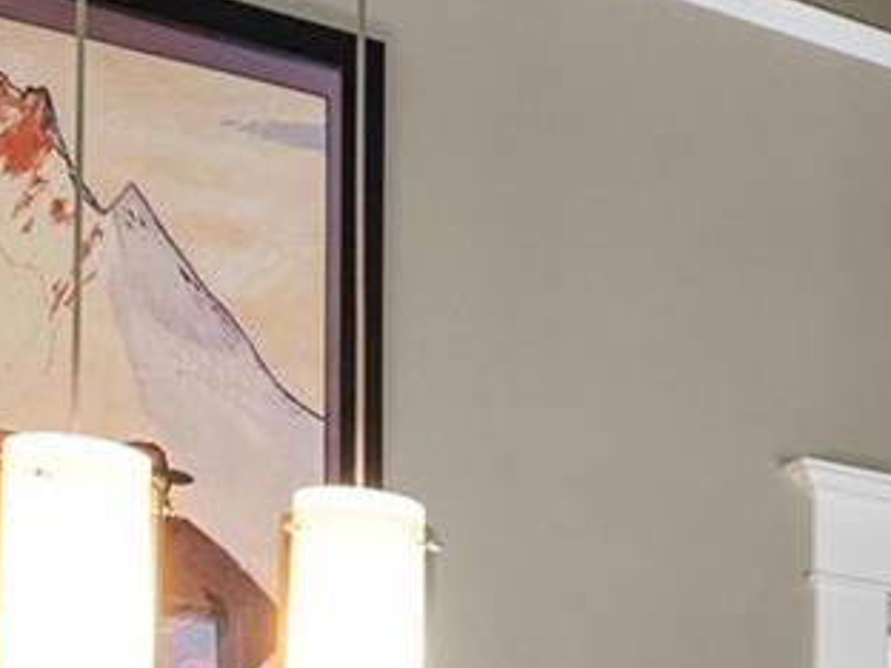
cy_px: 1039
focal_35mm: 79
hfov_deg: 21.3
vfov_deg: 16.7
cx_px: 1294
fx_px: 2033
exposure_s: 1/2
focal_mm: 8
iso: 400
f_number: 8
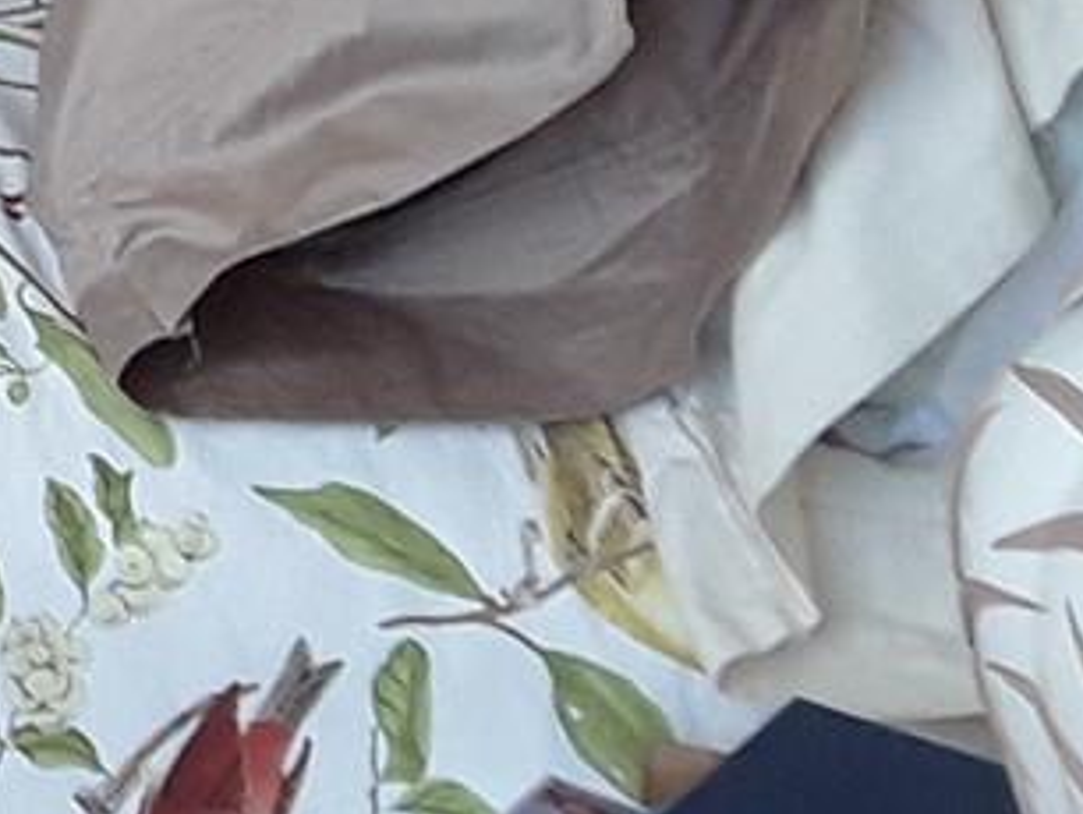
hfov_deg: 11.6
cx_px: -1490
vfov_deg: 9.8
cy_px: -793
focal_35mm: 141
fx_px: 4415
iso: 40
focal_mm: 2.91
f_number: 1.9
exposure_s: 1/40
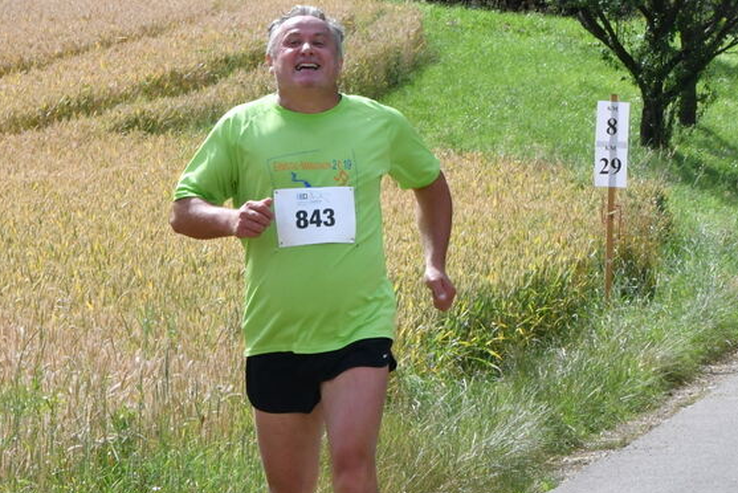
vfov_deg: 4.1
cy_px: 371
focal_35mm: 339
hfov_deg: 6.1
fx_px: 6954
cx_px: 323
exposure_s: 1/250
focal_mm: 105
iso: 800
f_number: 22
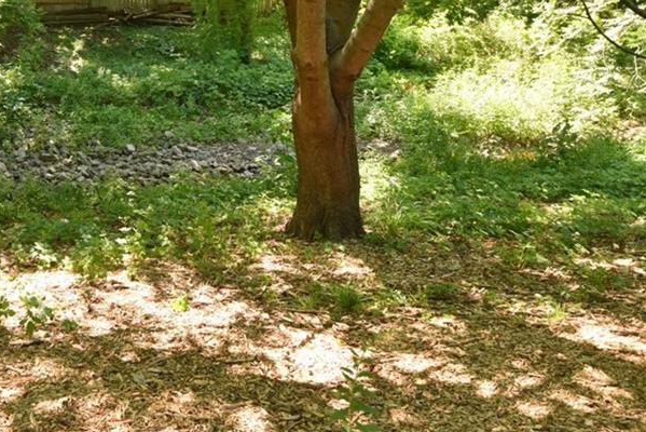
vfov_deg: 31.7
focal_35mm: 41
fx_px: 736
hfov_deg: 44.3
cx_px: 99
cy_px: 75
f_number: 7.1
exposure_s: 1/200
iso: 500
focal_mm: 24
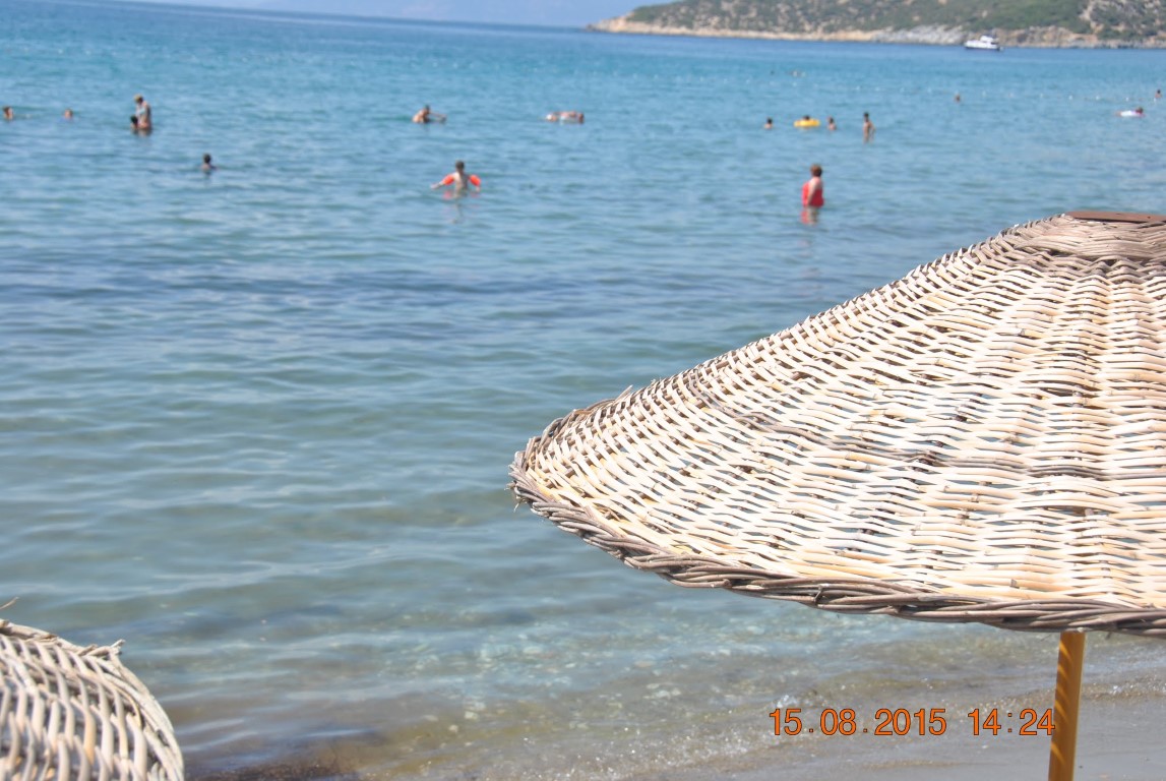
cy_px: 390
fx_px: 2043
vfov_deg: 21.6
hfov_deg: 31.9
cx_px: 583
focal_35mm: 63
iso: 100
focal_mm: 42
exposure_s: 1/250
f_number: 8
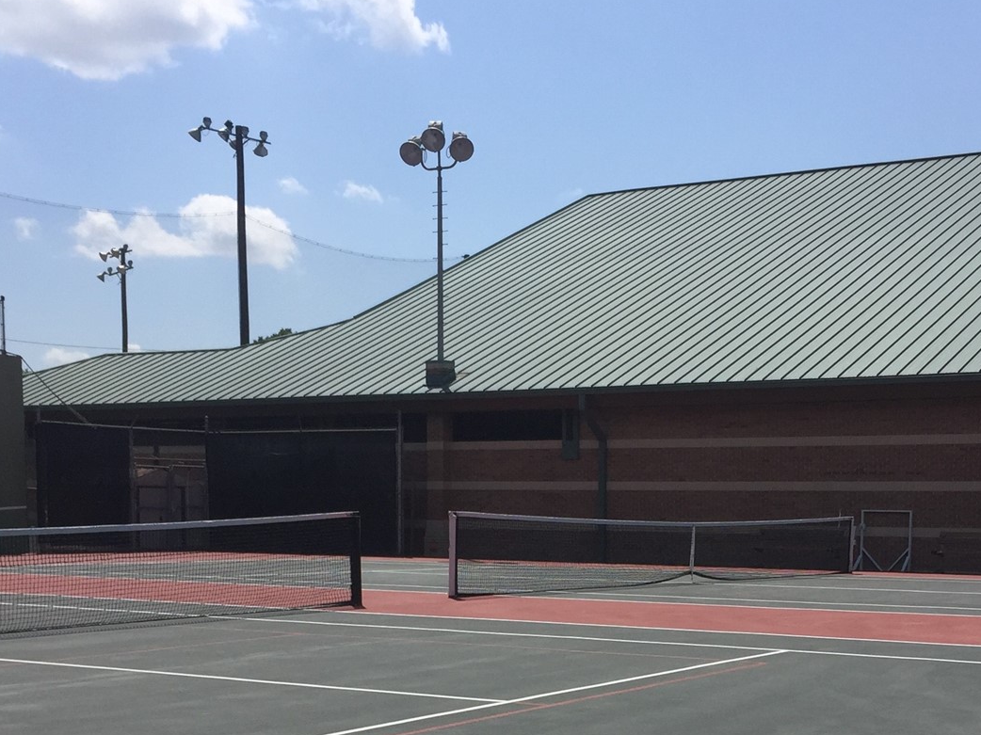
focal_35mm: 57
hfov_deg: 33.7
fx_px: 1615
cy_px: 695
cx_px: 555
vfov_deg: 24.7
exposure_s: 1/3597
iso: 32
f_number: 2.2
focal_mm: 4.15
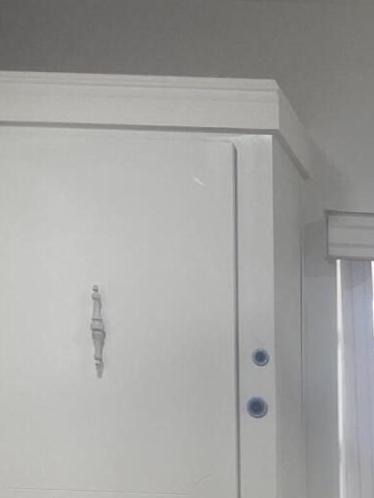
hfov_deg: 13.2
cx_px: 628
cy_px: 750
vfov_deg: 17.2
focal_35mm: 103
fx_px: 1483
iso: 125
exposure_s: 1/120
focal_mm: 4.2
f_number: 1.6
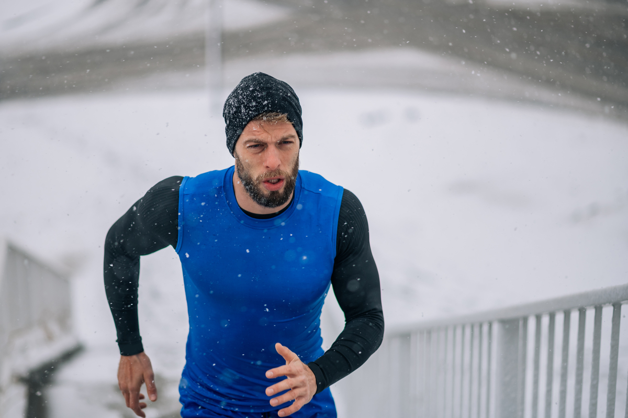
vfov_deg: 16.0
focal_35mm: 85
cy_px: 209
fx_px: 1482
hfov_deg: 23.9
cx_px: 314
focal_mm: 85
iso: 160
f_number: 1.8
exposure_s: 1/1000
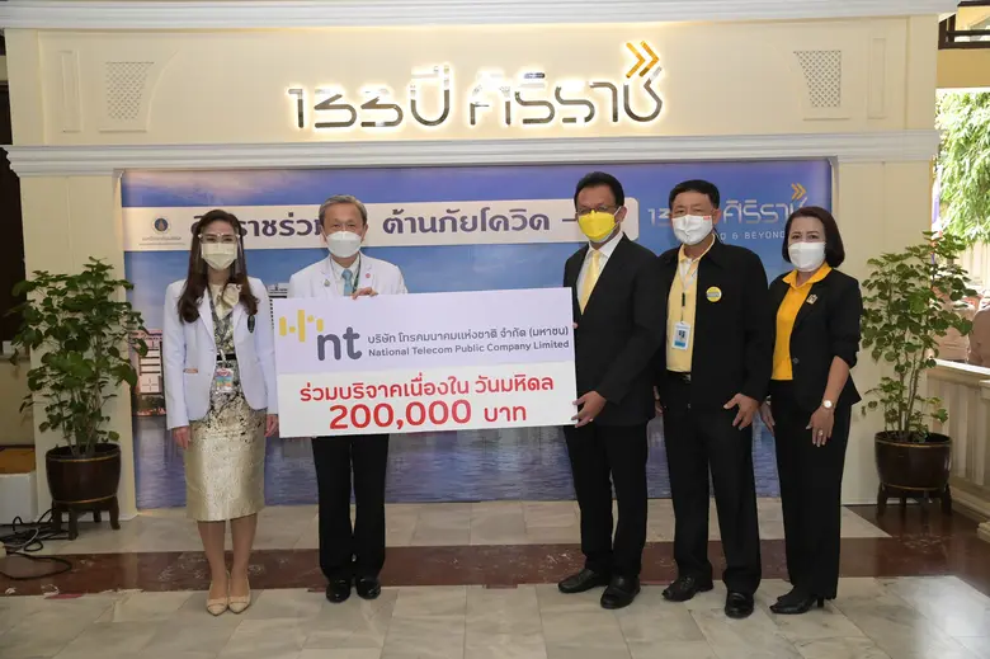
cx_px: 495
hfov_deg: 58.7
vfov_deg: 41.1
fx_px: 879
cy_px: 330
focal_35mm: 32
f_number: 5.6
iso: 2500
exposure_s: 1/200
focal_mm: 32
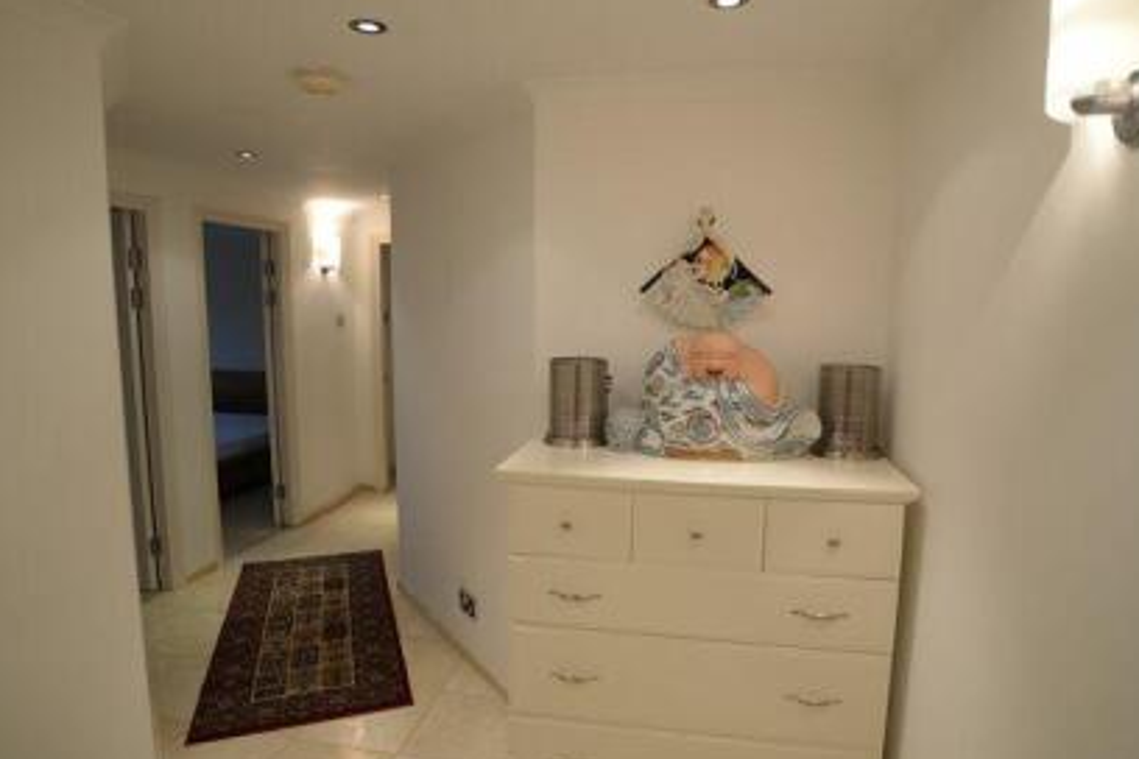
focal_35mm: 21
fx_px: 664
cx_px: 592
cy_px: 389
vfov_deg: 59.5
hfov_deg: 81.2
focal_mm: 18
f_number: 3.5
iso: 100
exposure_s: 1/15
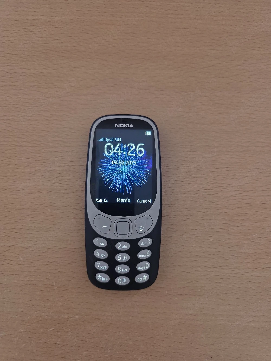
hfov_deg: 58.9
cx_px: 136
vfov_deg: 73.9
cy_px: 180
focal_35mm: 23
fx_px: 240
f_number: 1.7
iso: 320
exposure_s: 1/66.2
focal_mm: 6.3
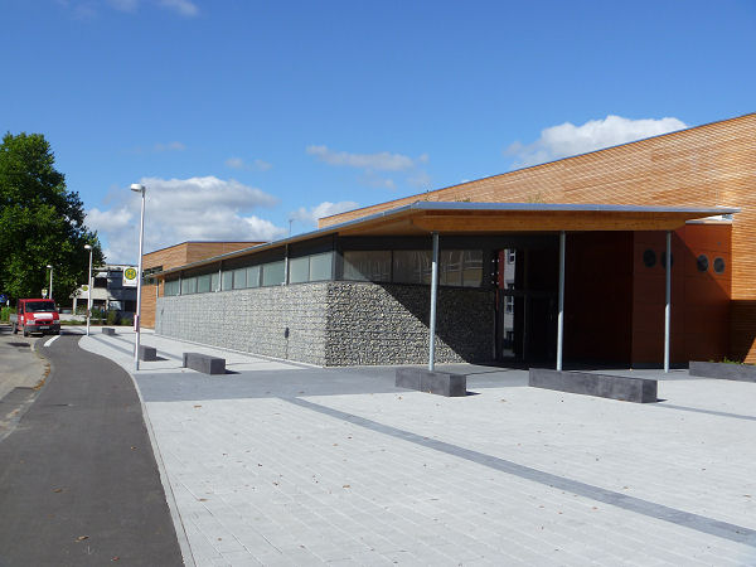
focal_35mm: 35
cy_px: 284
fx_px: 764
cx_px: 378
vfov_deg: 40.7
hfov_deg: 52.6
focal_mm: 6.3
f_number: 5.6
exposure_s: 1/320
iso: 80
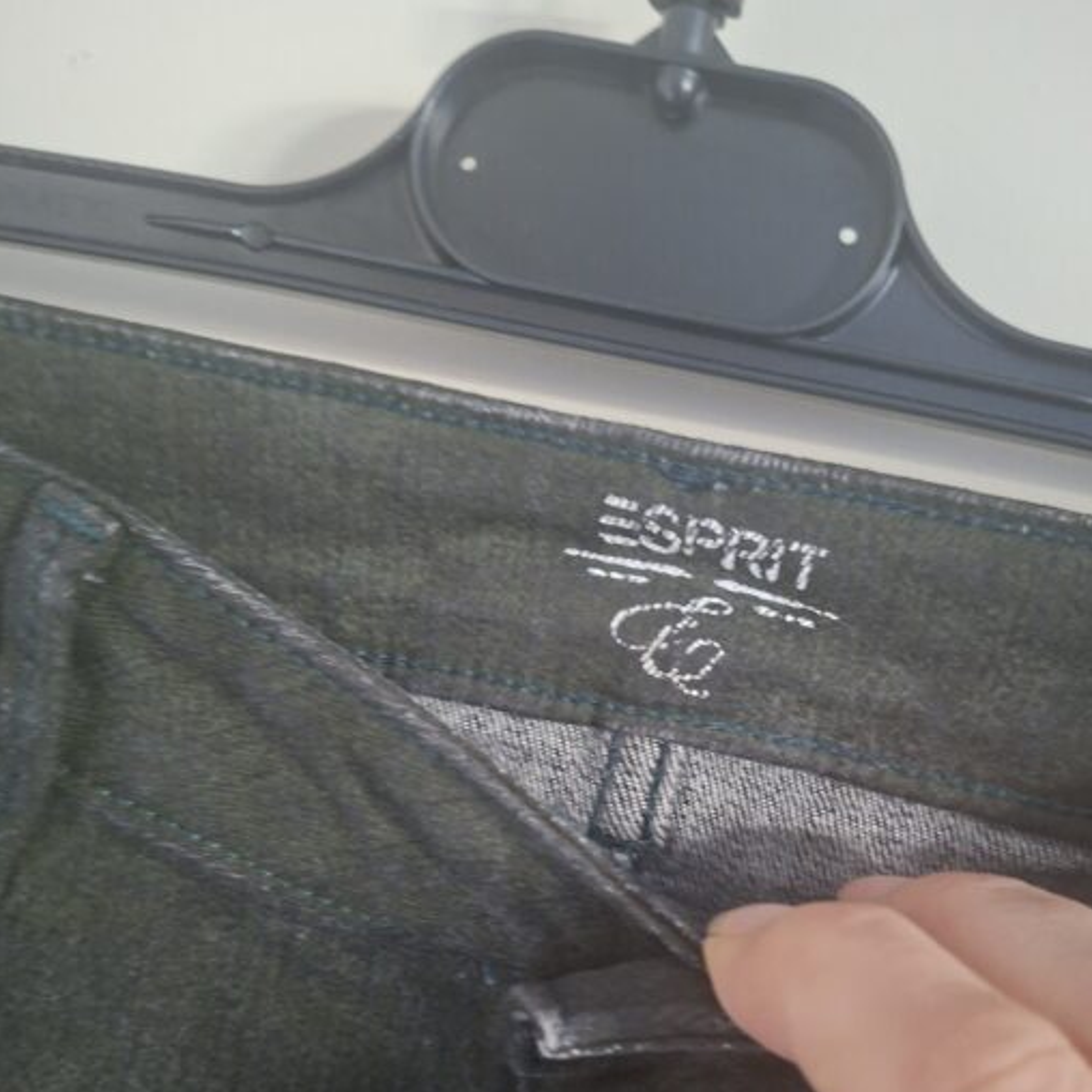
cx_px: 636
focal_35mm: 32
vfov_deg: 49.7
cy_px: 772
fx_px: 1142
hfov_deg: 50.9
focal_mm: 5.54
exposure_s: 1/25
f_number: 1.8
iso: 800
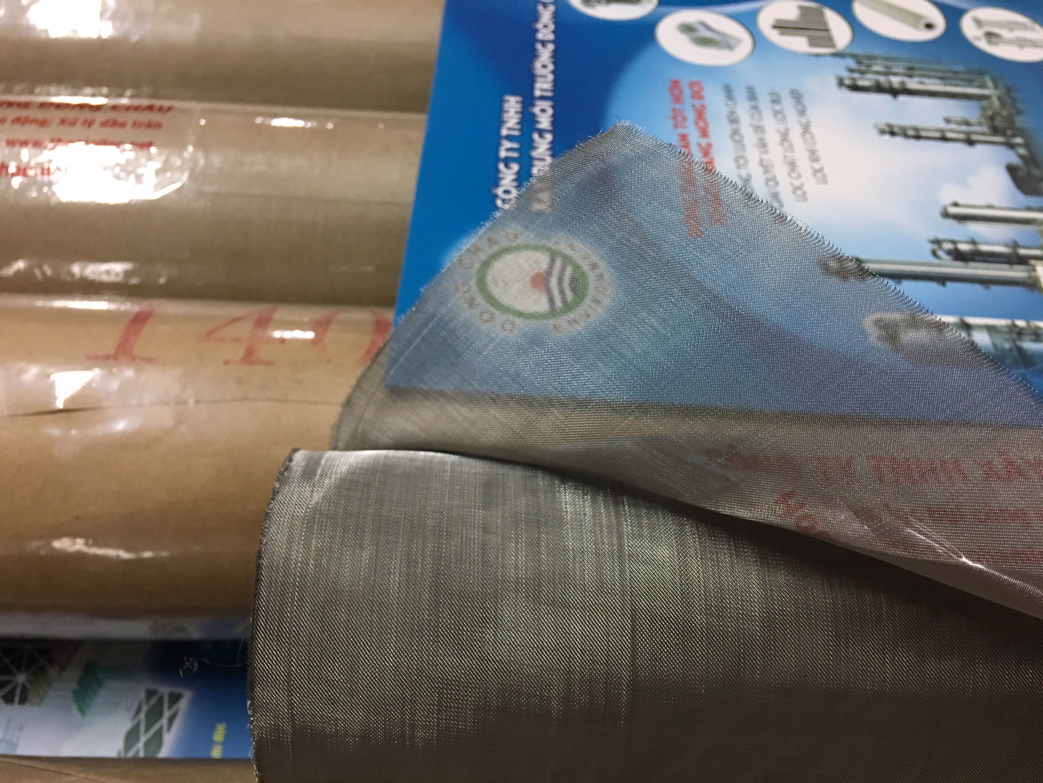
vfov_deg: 48.2
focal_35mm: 29
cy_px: 392
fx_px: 874
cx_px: 522
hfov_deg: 61.7
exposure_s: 1/17
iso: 100
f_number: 2.2
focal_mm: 4.15
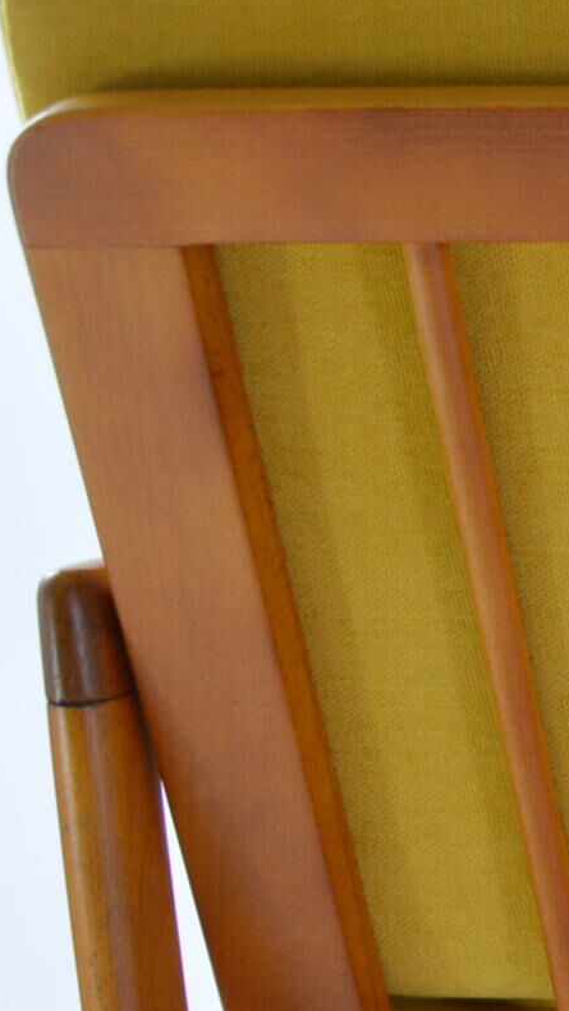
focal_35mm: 125
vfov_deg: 17.0
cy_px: 823
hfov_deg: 8.2
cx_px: 1744
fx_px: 3352
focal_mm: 21
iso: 500
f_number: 5.6
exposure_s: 1/60
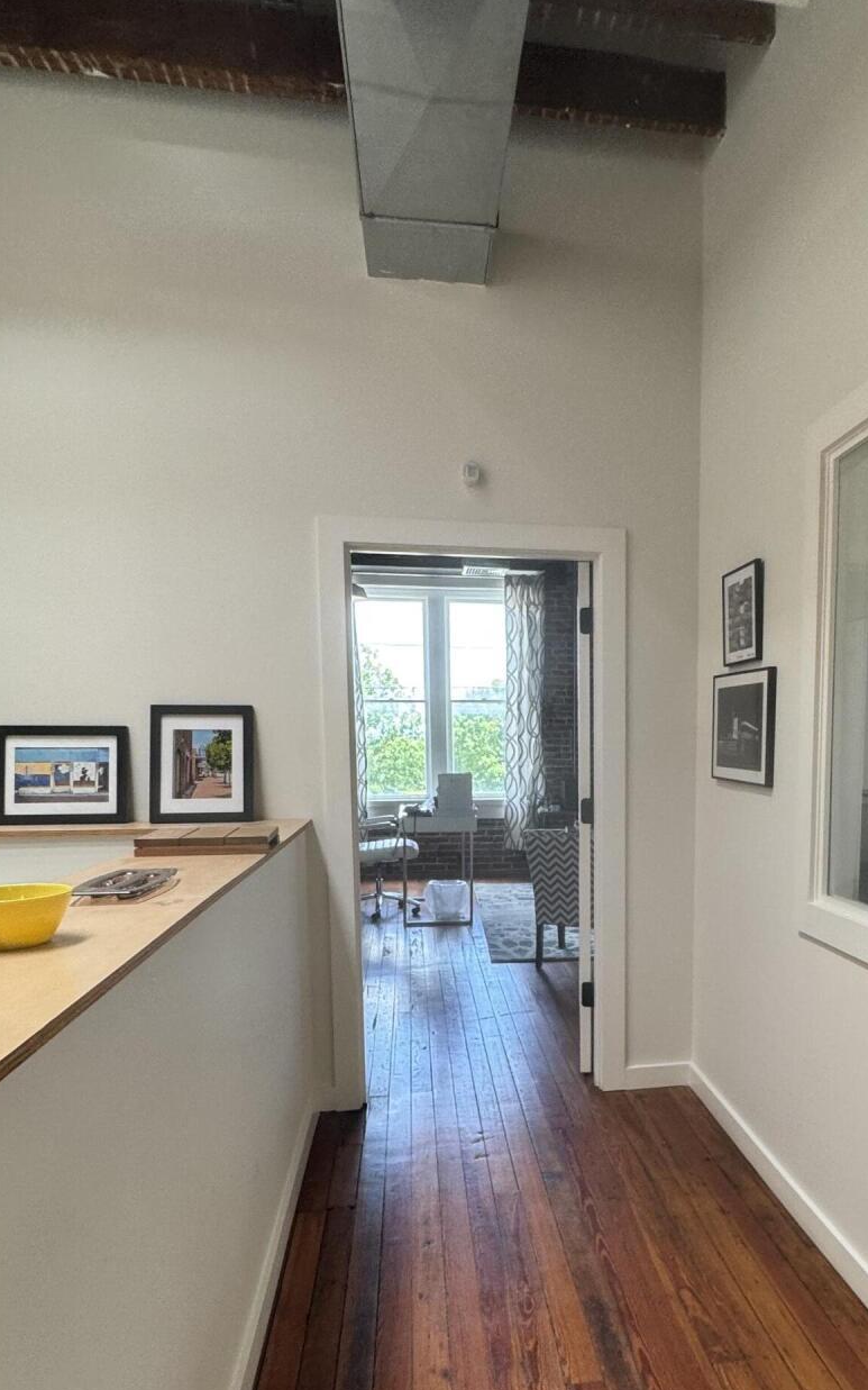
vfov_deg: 74.0
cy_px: 830
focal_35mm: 24
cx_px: 581
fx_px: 908
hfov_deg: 50.1
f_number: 2.2
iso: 80
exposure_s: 1/120
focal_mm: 2.22
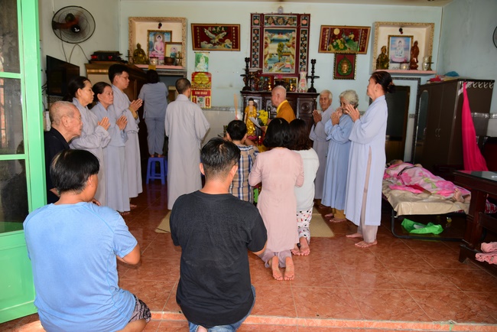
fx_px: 331
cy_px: 166
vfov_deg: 53.2
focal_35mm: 24
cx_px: 248
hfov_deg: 73.7
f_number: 4
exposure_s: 1/60
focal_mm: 24
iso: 320
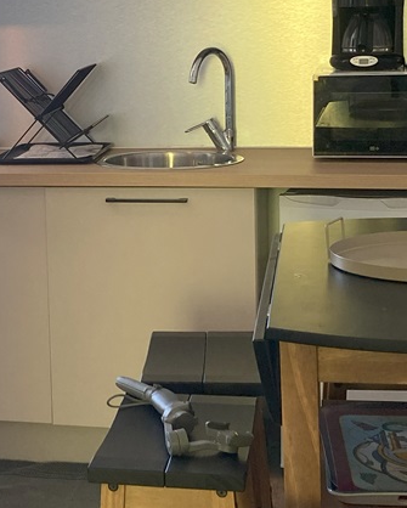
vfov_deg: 24.0
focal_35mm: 79
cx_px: 15
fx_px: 1188
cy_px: 174
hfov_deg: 19.0
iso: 100
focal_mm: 3.99
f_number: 1.8
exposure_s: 1/60
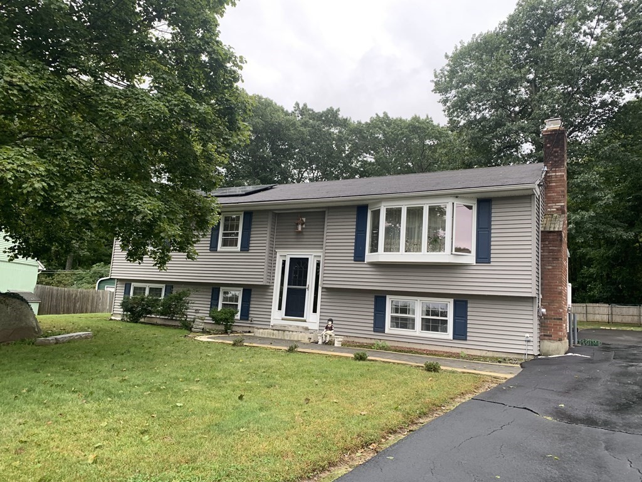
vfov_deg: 53.1
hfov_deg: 67.3
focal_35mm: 26
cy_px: 241
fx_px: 482
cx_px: 321
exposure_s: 1/121
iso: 80
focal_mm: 4.25
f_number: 1.8
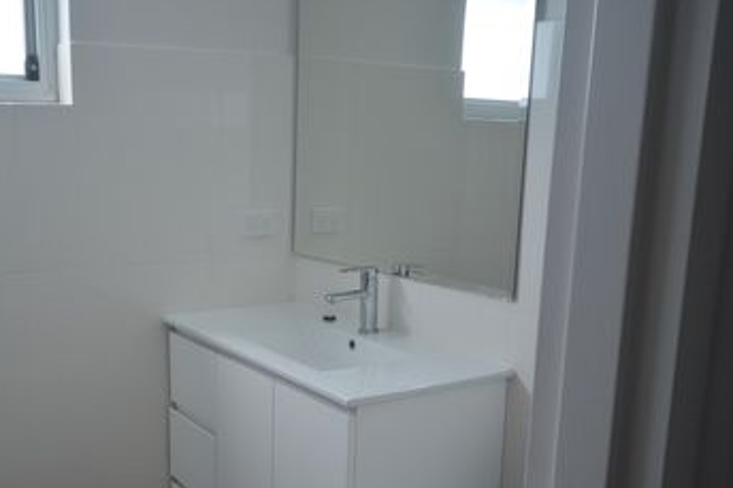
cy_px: 295
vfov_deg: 32.5
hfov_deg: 46.8
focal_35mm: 41
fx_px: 834
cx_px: 251
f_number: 5.6
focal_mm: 20
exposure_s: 1/60
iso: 250
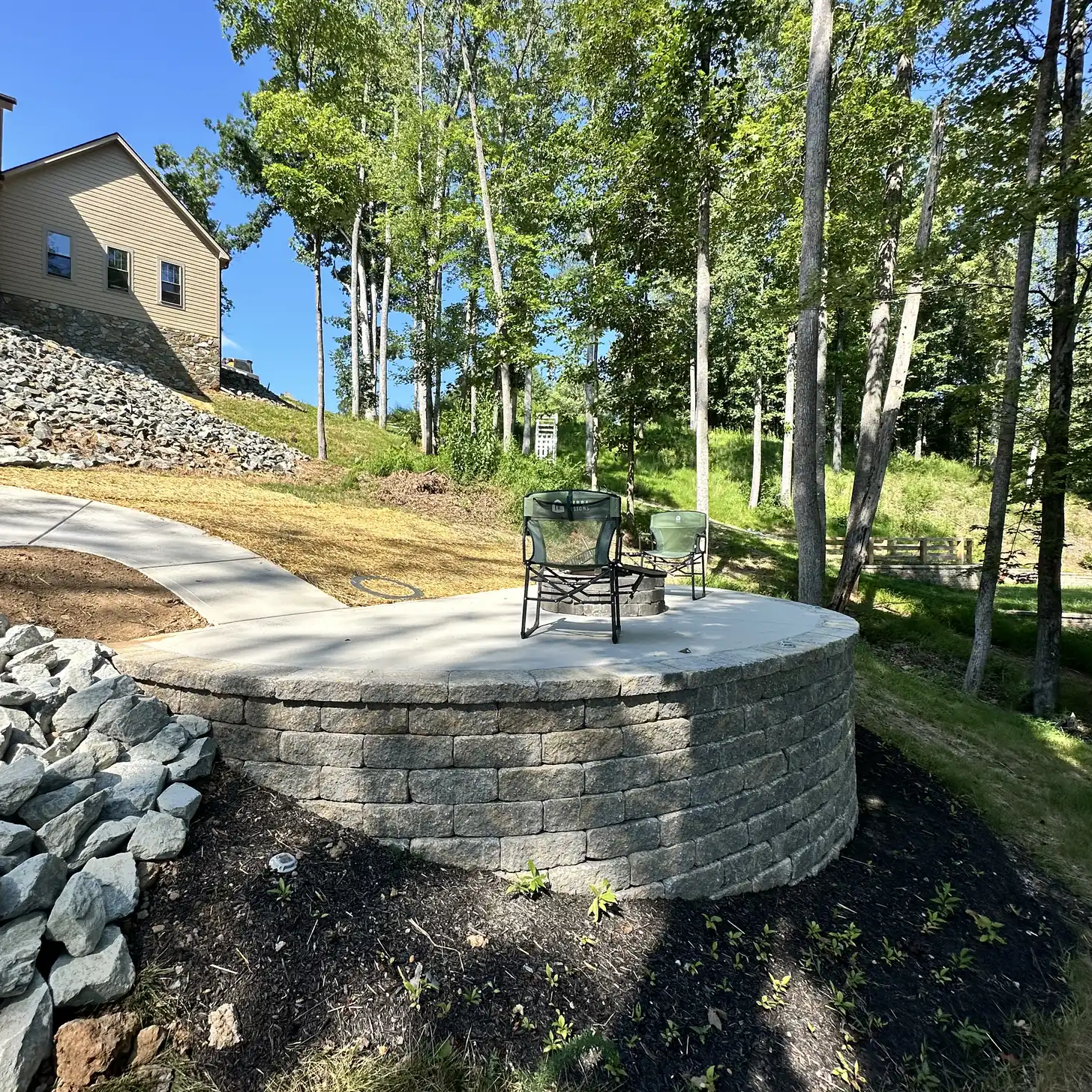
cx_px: 497
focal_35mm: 17
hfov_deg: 83.8
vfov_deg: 84.0
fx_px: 607
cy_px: 550
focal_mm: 2.22
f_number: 2.2
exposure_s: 1/1247
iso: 50
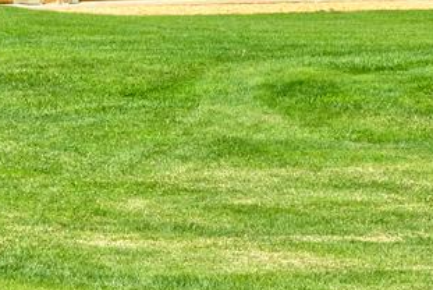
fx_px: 4117
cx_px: -373
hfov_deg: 5.9
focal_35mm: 342
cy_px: -413
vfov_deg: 4.0
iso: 320
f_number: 14
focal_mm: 52
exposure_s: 1/200
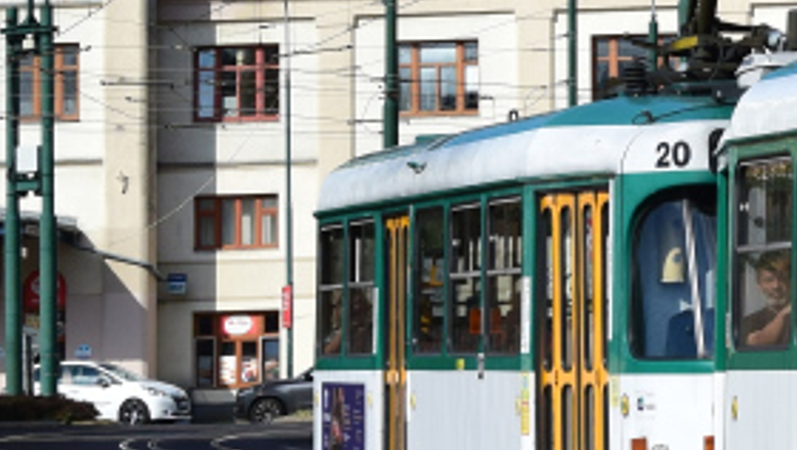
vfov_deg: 3.5
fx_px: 7402
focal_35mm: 350
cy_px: -118
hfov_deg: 6.1
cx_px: 1338
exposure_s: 1/1000
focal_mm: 48
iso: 200
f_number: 6.3
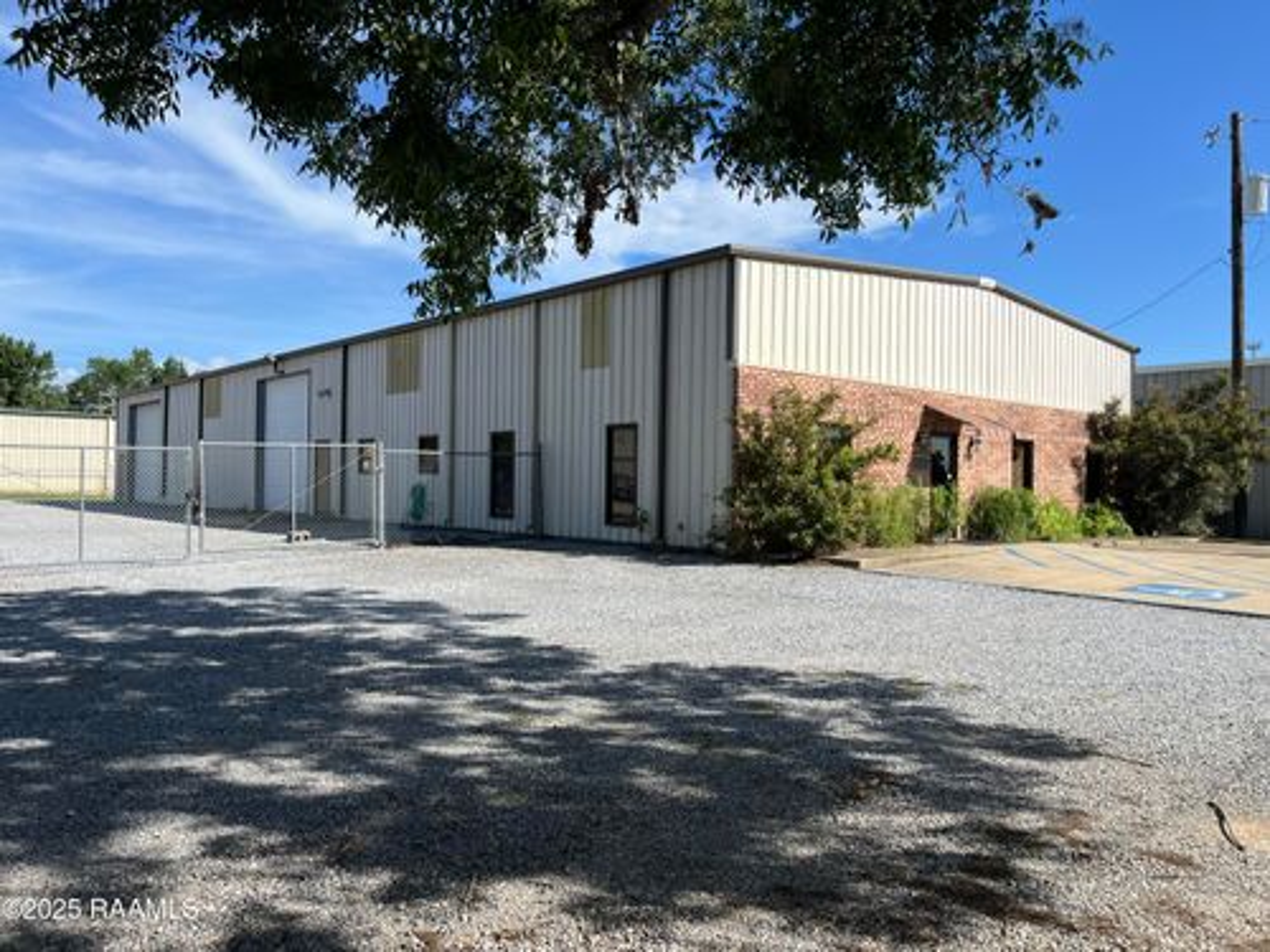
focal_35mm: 26
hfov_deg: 67.3
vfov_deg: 53.1
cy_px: 476
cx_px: 635
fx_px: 954
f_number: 1.6
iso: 50
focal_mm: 5.1
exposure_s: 1/3413
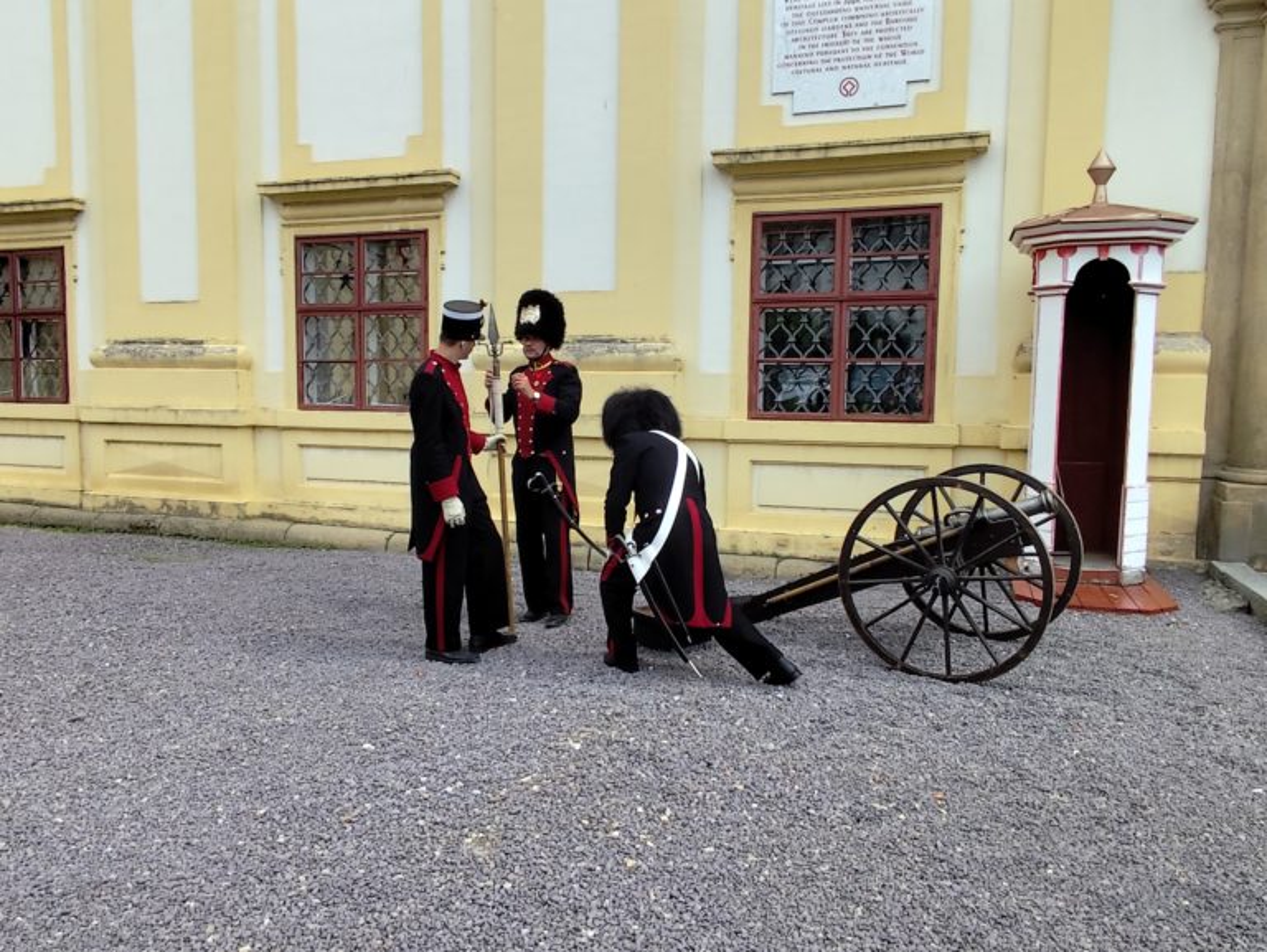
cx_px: 634
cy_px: 476
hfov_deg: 69.4
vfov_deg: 54.9
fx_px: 916
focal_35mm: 25
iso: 50
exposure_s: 1/742
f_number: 2.2
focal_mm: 1.65
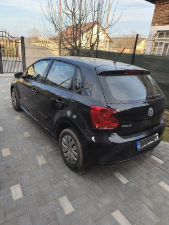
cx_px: 84
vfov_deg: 73.9
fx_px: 150
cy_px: 112
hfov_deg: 58.9
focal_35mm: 23
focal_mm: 6.14
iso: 50
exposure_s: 1/270
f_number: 1.65
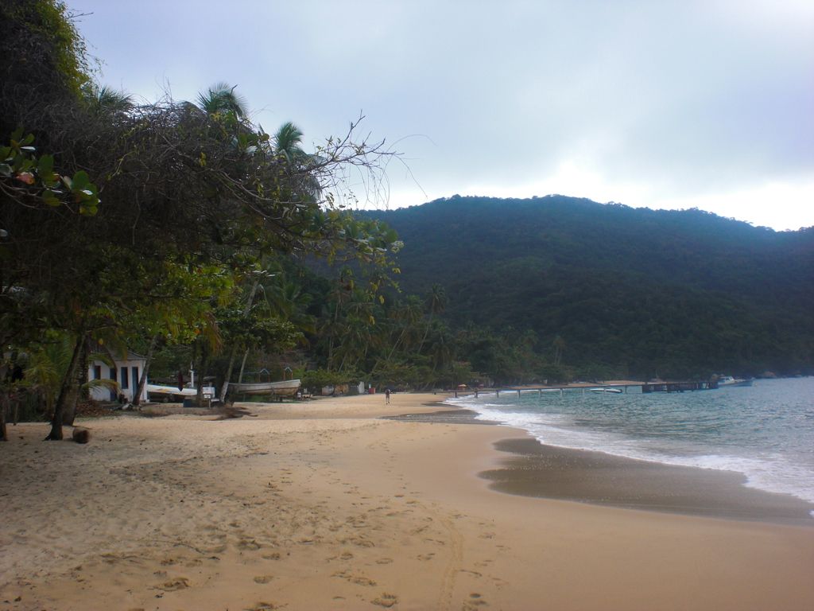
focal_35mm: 38
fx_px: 894
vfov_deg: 37.7
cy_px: 306
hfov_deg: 49.0
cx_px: 407
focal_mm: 6.3
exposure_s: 1/200
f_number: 5.6
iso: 64
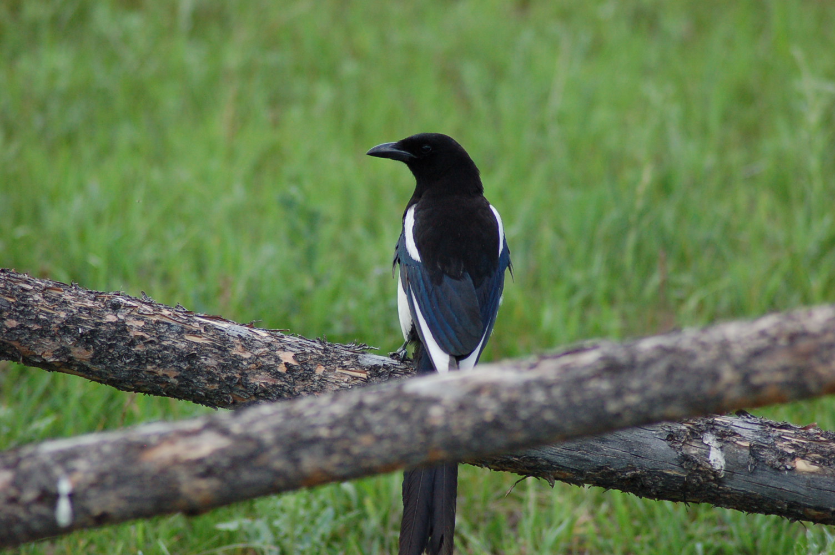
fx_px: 6257
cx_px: 418
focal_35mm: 270
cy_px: 278
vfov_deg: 5.1
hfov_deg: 7.6
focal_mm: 180
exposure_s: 1/250
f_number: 4.8
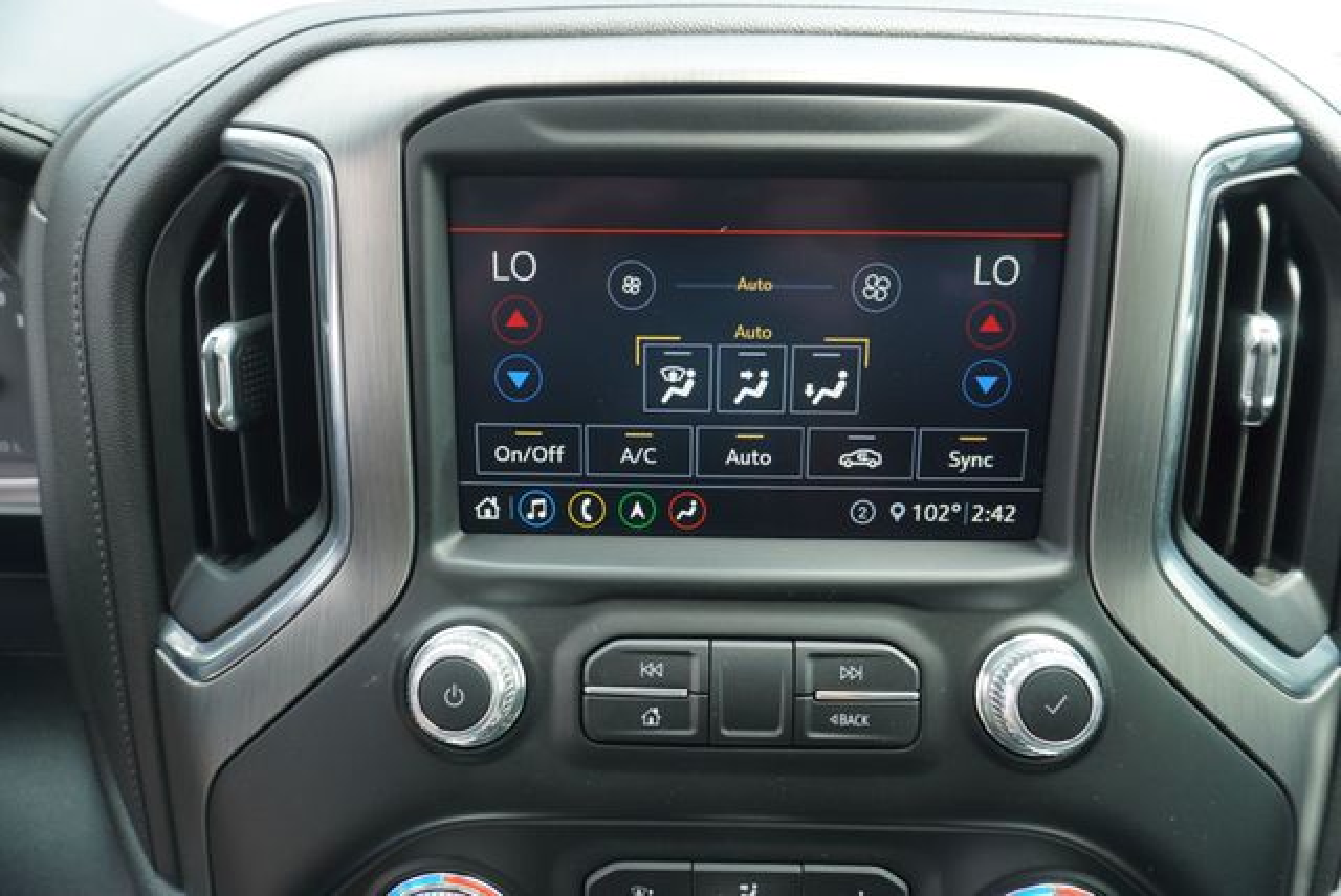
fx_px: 895
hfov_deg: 73.7
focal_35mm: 24
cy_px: 448
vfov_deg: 53.2
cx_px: 670
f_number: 4
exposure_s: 1/60
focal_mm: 16
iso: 100
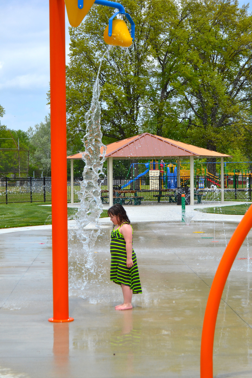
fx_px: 866
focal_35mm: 82
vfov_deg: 24.6
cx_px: 126
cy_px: 189
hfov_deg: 16.6
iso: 400
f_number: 6.3
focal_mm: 55
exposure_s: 1/1600
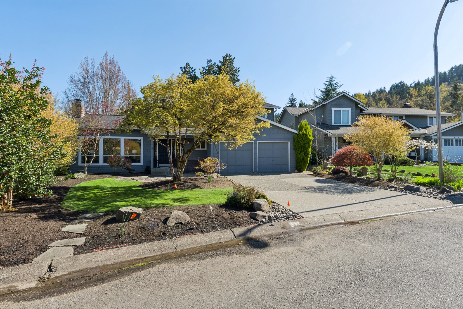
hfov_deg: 83.3
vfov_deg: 61.3
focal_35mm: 20
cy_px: 154
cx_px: 232
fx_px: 260
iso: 250
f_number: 9
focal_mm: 13.5
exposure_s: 1/200
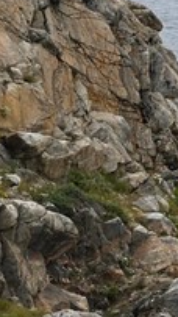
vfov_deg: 1.9
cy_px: -417
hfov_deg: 1.1
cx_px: -581
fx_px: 9376
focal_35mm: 1116
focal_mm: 135
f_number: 9
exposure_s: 1/320
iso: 400
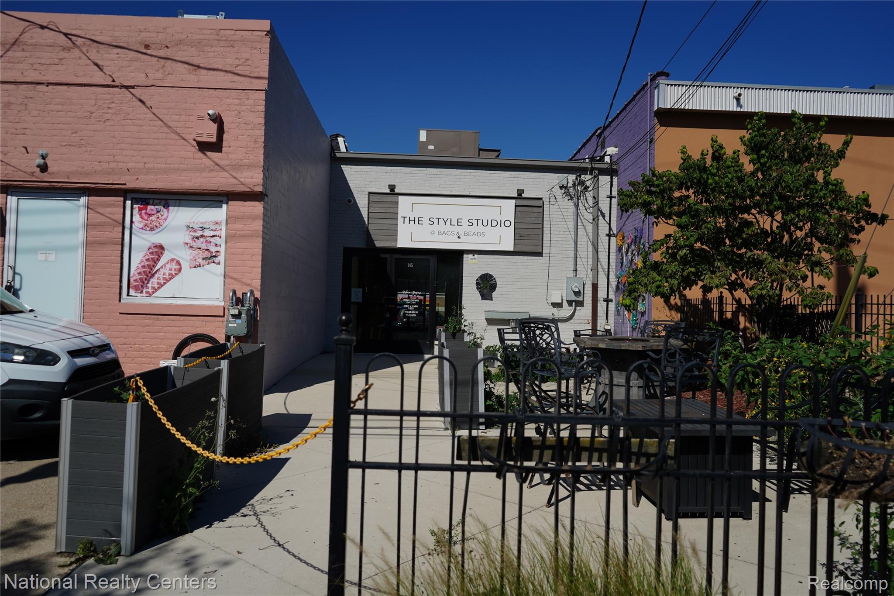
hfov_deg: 65.5
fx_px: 695
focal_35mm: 28
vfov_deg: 46.4
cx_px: 447
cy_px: 298
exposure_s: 1/3200
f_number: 4
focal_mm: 28
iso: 100
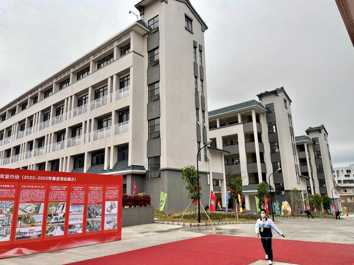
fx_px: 266
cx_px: 177
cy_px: 132
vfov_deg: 53.1
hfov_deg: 67.3
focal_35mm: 26
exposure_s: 1/190
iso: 32
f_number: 1.6
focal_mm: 4.2
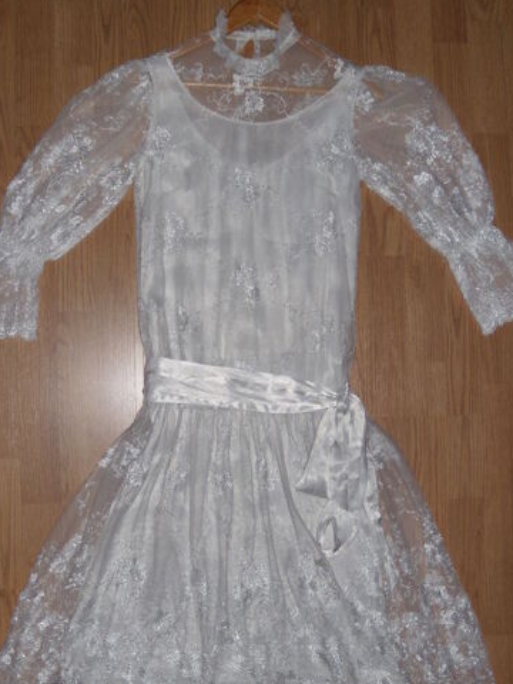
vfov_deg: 39.5
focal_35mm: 48
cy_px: 402
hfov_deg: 30.3
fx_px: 948
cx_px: 256
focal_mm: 6.4
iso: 80
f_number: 3.6
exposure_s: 1/30
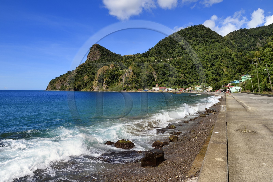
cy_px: 91
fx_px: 182
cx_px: 136
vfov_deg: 53.1
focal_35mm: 24
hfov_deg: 73.8
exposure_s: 1/320
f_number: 13
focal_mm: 24
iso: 200
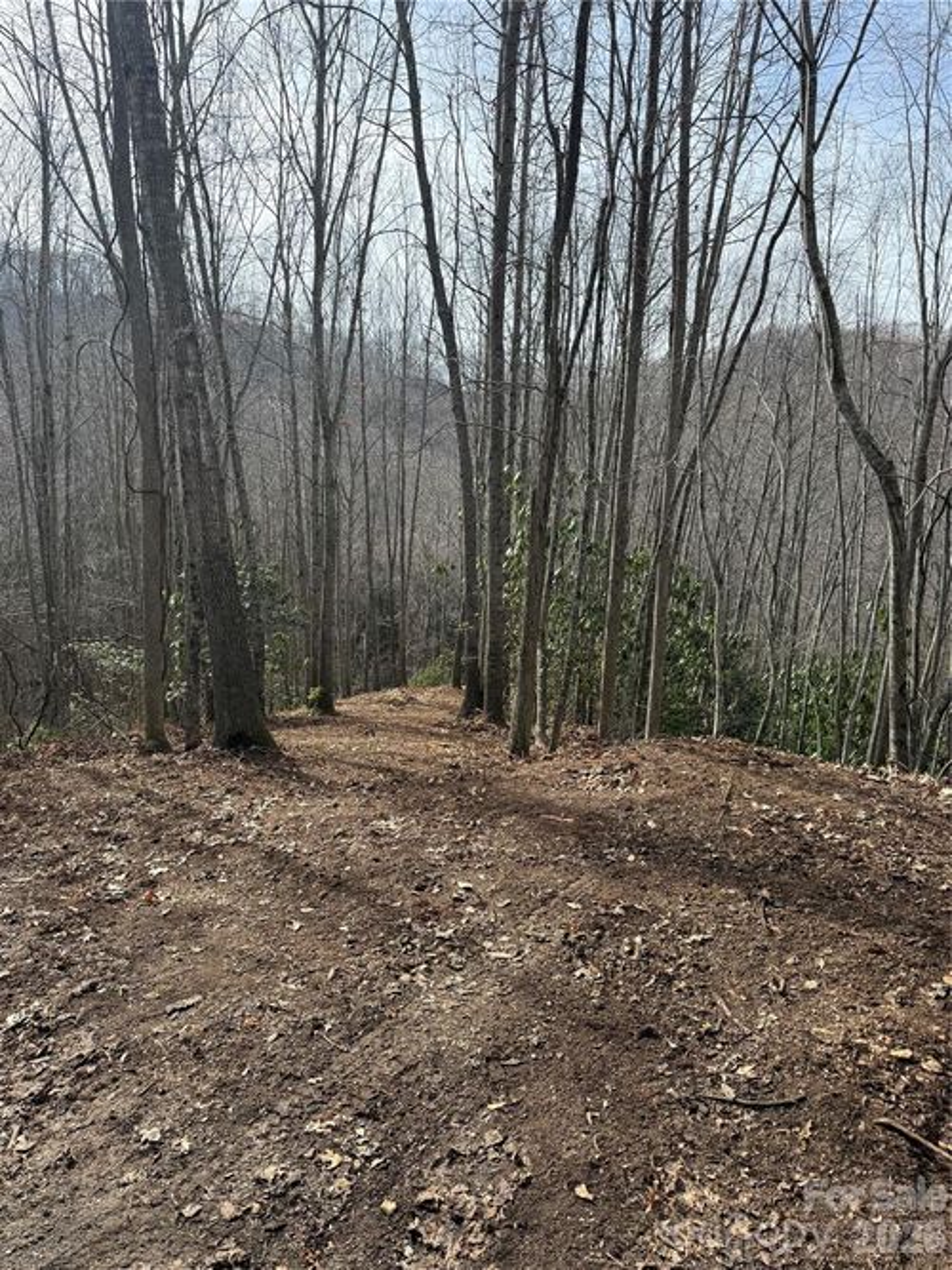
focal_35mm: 24
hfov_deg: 56.8
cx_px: 476
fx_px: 880
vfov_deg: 71.6
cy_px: 635
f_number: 1.78
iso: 100
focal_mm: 6.76
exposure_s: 1/2110
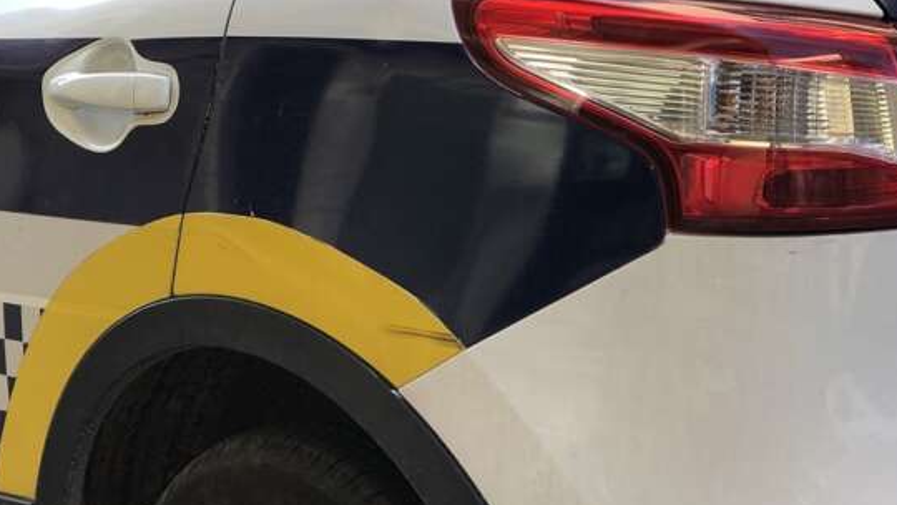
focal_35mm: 122
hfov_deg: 17.5
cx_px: 261
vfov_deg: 9.8
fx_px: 2902
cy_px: -60
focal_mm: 6.6
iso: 20
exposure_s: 1/60
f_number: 2.8
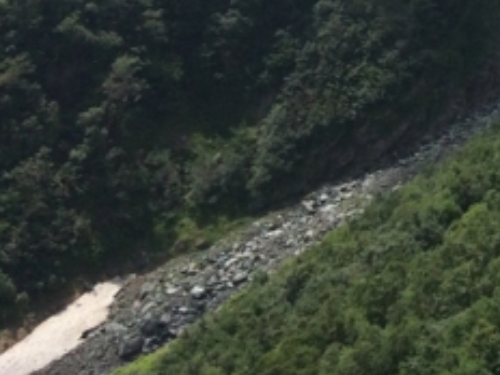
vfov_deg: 10.8
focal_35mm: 128
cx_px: 963
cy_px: -325
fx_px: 1849
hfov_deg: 13.5
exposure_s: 1/2933
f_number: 2.2
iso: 32
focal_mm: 4.15
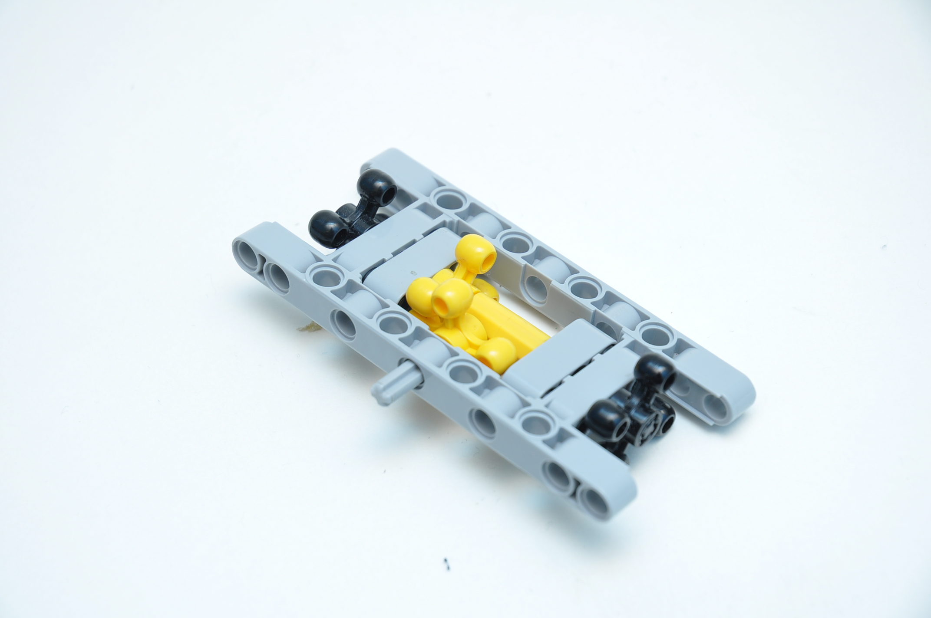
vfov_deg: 13.0
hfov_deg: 19.5
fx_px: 2712
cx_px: 466
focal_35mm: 105
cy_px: 309
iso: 250
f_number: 7.1
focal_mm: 70
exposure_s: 1/60
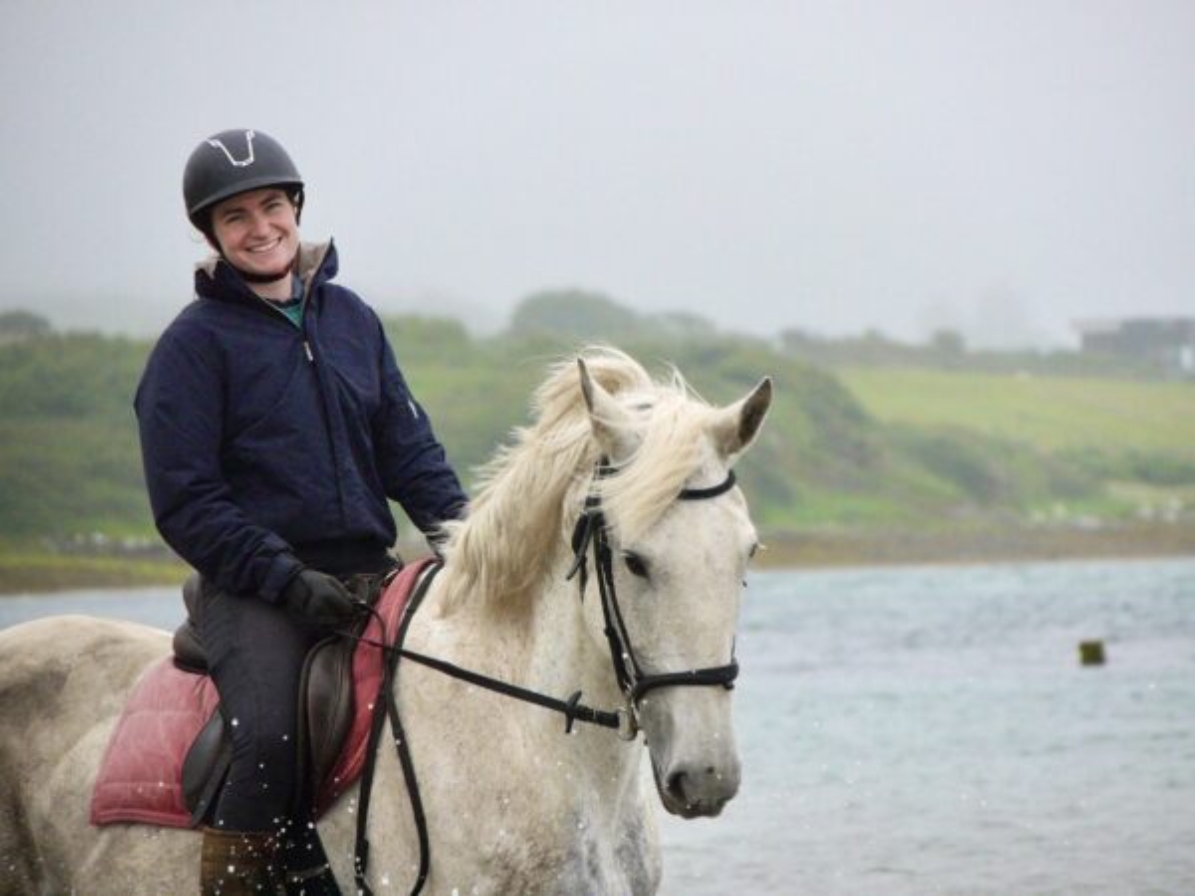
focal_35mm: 280
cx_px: 598
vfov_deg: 5.3
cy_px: 448
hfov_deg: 7.1
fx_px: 9666
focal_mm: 140
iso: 1600
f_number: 5.6
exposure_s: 1/500
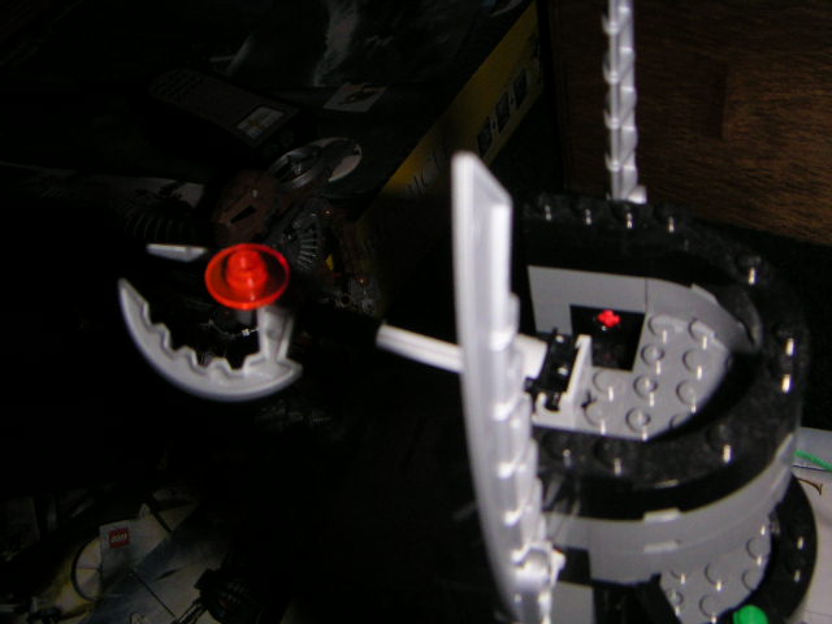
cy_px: 312
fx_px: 961
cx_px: 416
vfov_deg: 36.0
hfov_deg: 46.8
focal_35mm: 40
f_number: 6.7
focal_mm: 5.3
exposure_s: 1/45
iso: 200
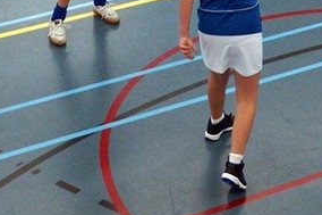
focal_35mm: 108
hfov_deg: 18.6
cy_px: -167
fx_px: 965
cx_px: 29
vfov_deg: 11.7
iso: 1250
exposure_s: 1/250
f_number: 4
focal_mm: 20
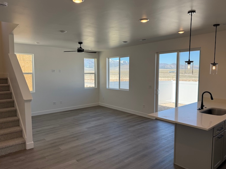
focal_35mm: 25
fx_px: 163
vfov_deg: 54.9
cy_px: 86
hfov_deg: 69.4
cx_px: 109
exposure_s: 1/1174
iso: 100
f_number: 1.78
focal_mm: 6.76
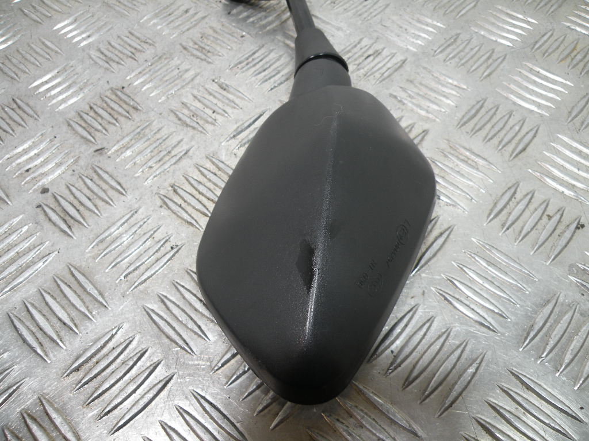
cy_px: 220
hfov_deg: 65.3
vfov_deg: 51.4
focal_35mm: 27
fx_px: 459
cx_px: 294
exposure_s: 1/59.6
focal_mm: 4.7
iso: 67
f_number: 2.8
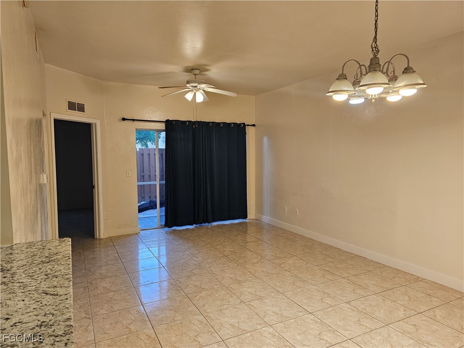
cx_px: 232
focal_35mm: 23
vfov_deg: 58.9
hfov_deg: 73.9
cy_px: 174
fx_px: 308
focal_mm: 6.3
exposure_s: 1/120
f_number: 1.7
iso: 200
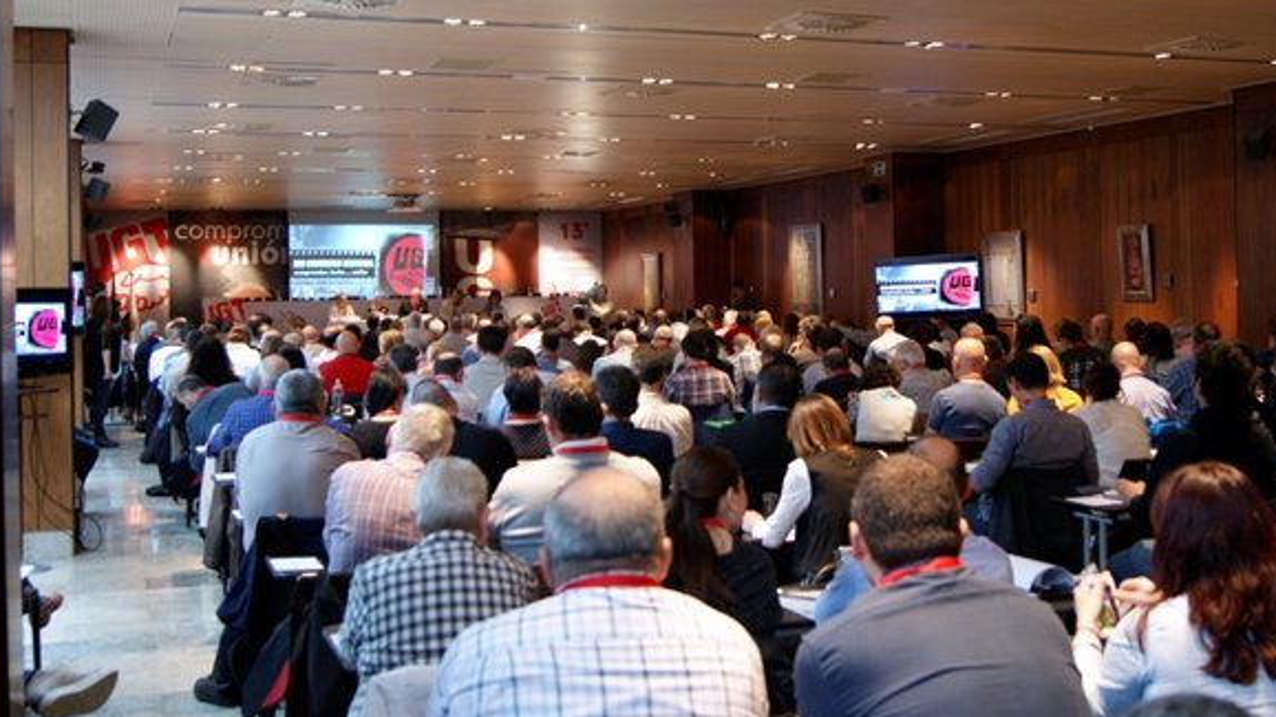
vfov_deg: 26.4
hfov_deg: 45.4
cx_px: 729
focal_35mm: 45
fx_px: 1522
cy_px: 276
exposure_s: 1/10
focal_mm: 24
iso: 400
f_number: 4
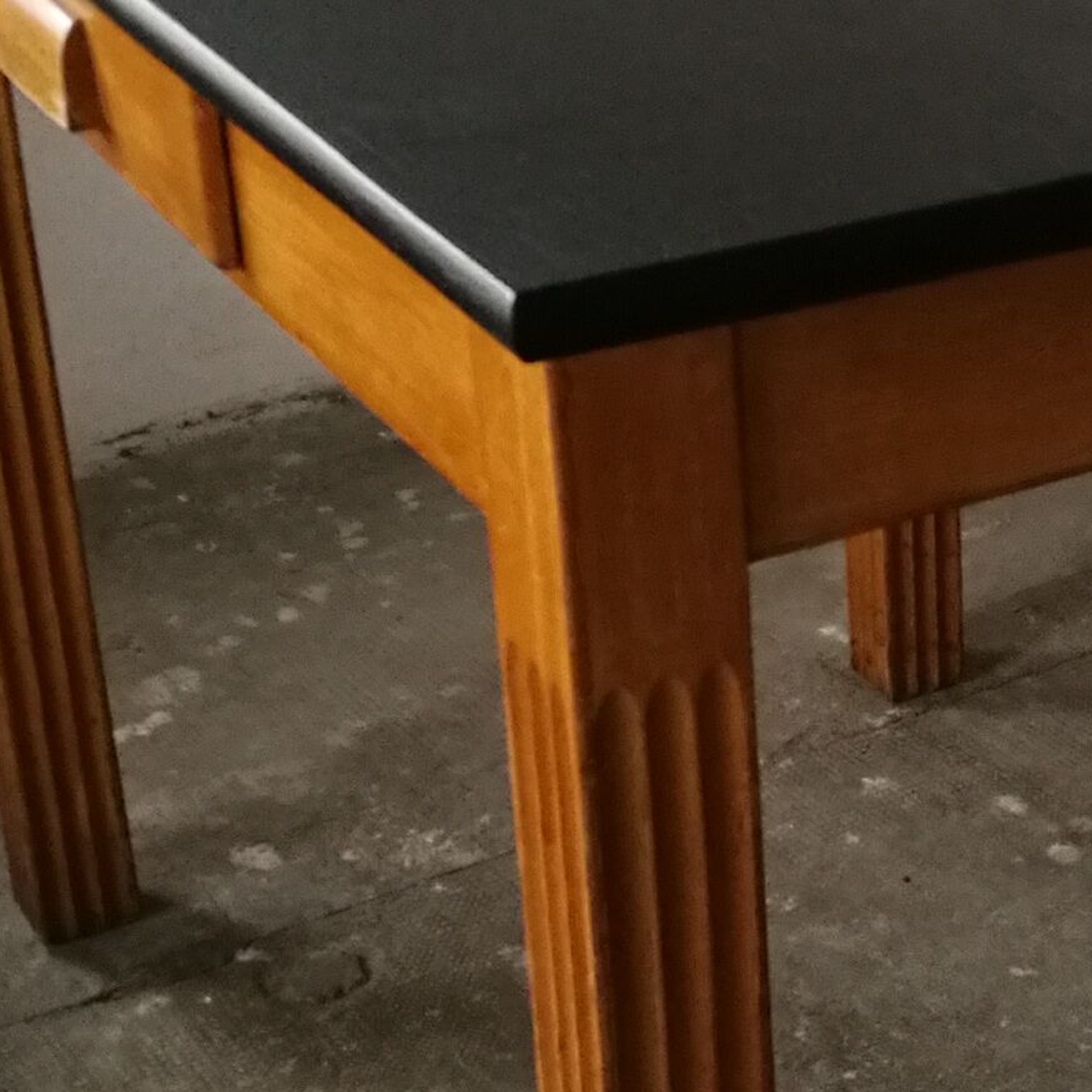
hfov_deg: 19.0
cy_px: 499
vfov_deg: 19.5
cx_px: 1060
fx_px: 3176
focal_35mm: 89
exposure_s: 1/24
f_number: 2.2
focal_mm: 4.5
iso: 320
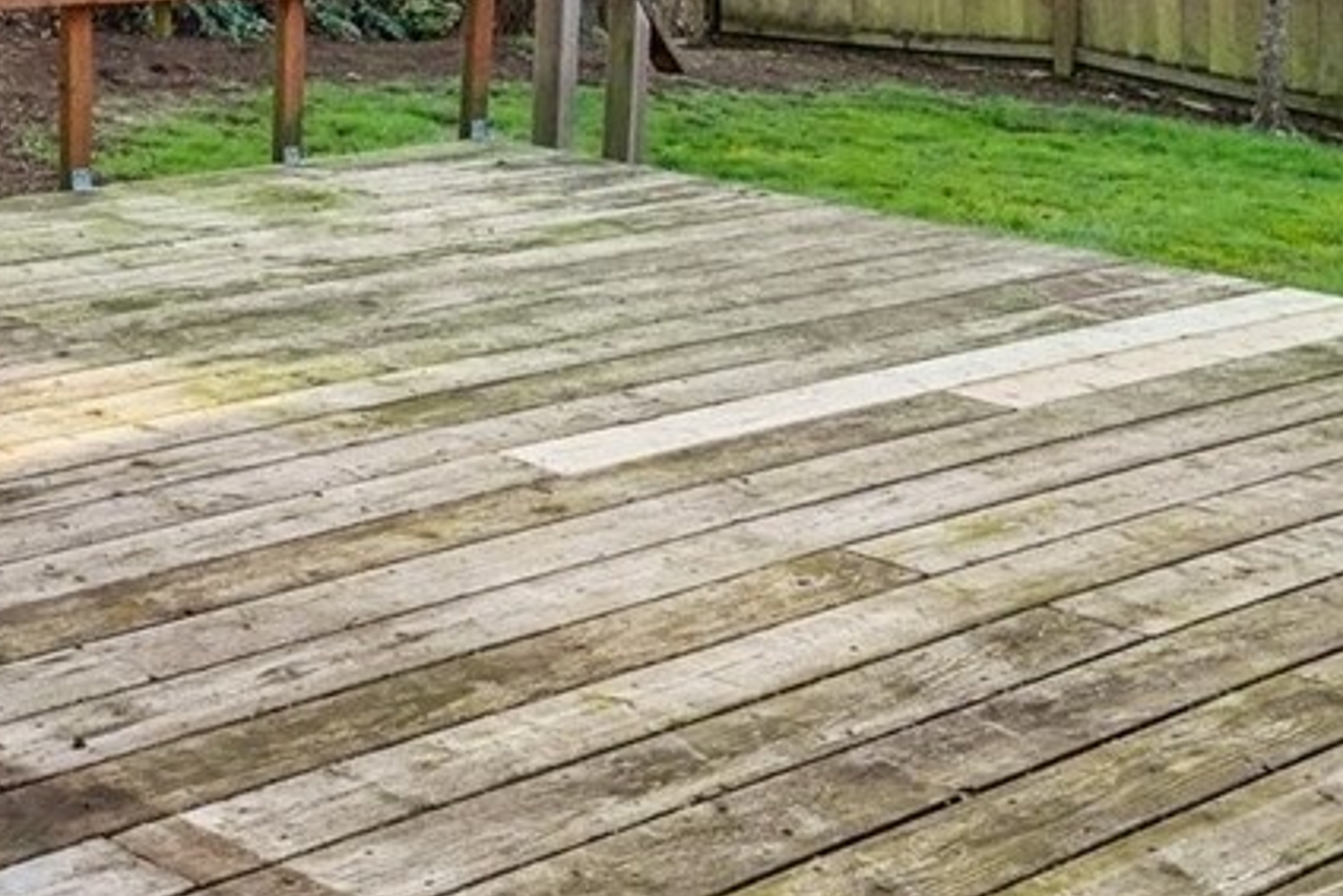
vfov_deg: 19.7
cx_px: -806
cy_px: -242
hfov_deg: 23.3
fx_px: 2388
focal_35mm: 64
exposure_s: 1/250
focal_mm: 16
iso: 1600
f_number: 8
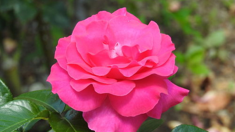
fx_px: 2455
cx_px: 118
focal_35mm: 394
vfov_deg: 3.1
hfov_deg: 5.5
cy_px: 77
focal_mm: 64.5
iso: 110
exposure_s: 1/125
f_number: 5.6
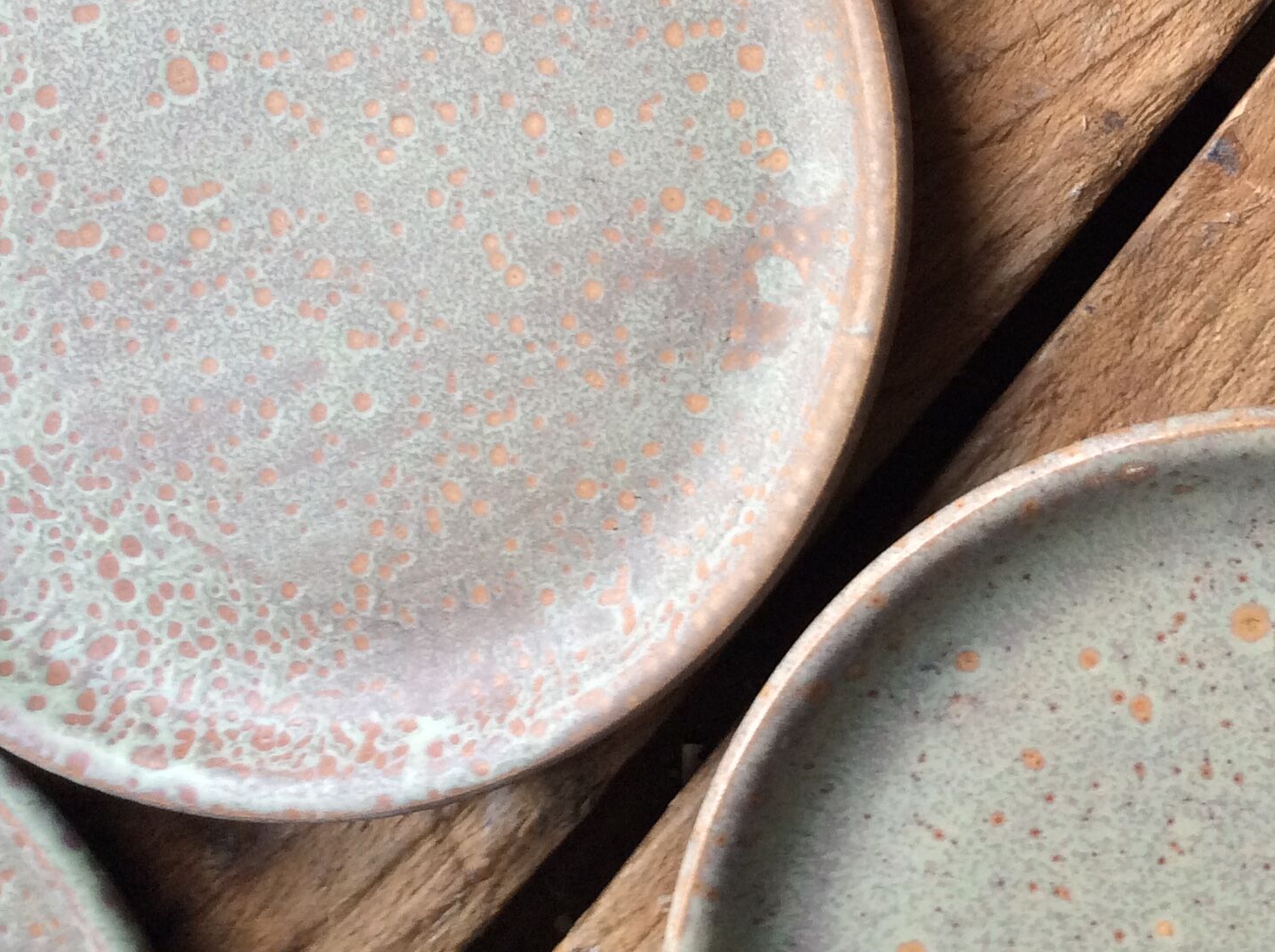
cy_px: 176
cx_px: 1015
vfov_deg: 25.1
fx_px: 2097
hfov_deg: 32.9
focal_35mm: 57
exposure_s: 1/25
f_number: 2.4
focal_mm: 3.3
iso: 80
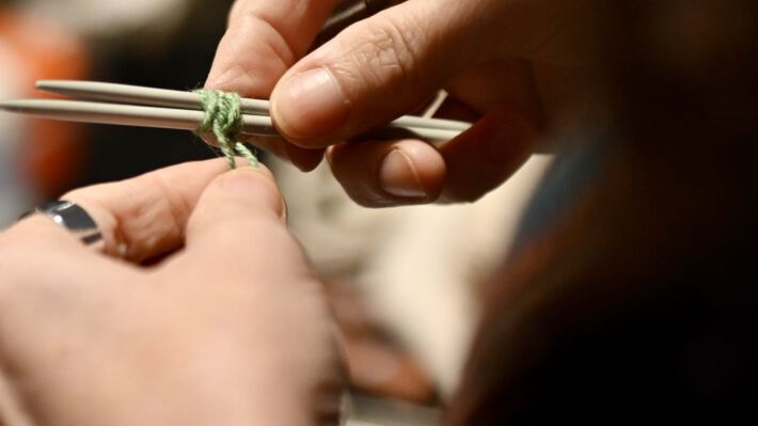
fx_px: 2492
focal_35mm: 124
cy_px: 120
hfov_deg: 17.2
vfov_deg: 9.8
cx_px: 222
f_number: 3.2
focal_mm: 70
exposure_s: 1/250
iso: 1250
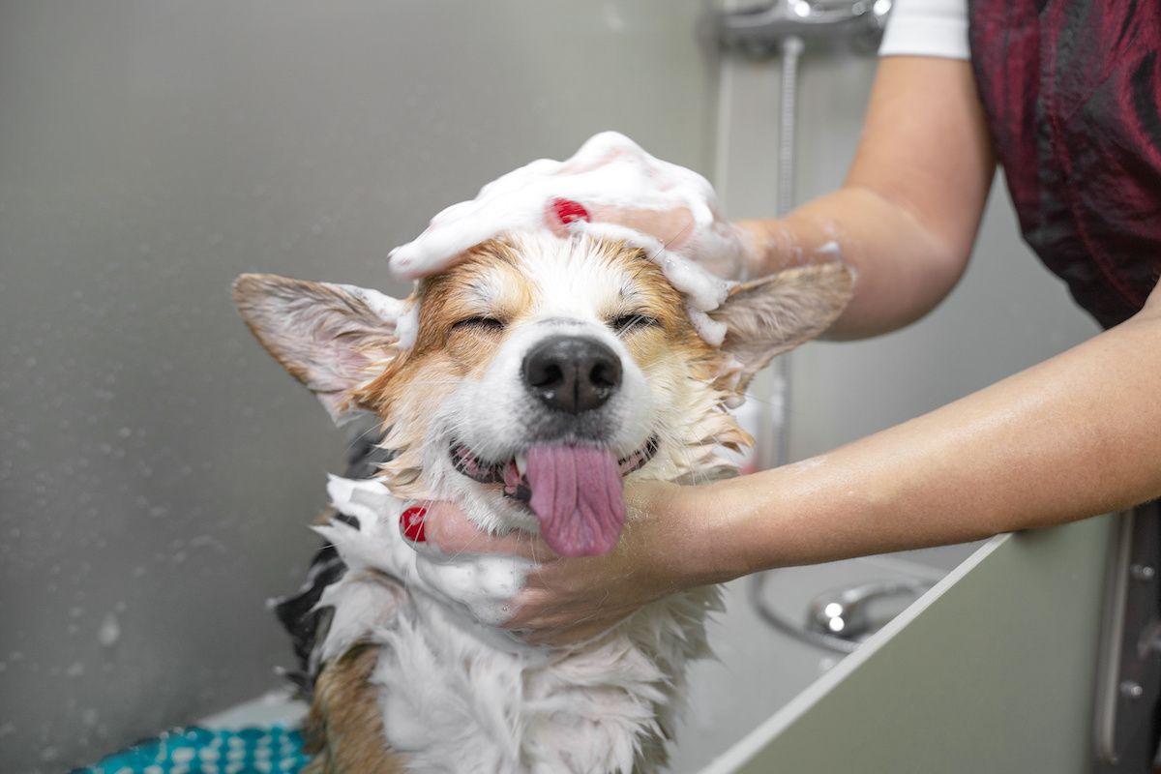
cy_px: 387
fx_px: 903
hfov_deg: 65.5
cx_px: 580
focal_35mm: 28
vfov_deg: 46.4
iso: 400
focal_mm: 28
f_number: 4.5
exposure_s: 1/100
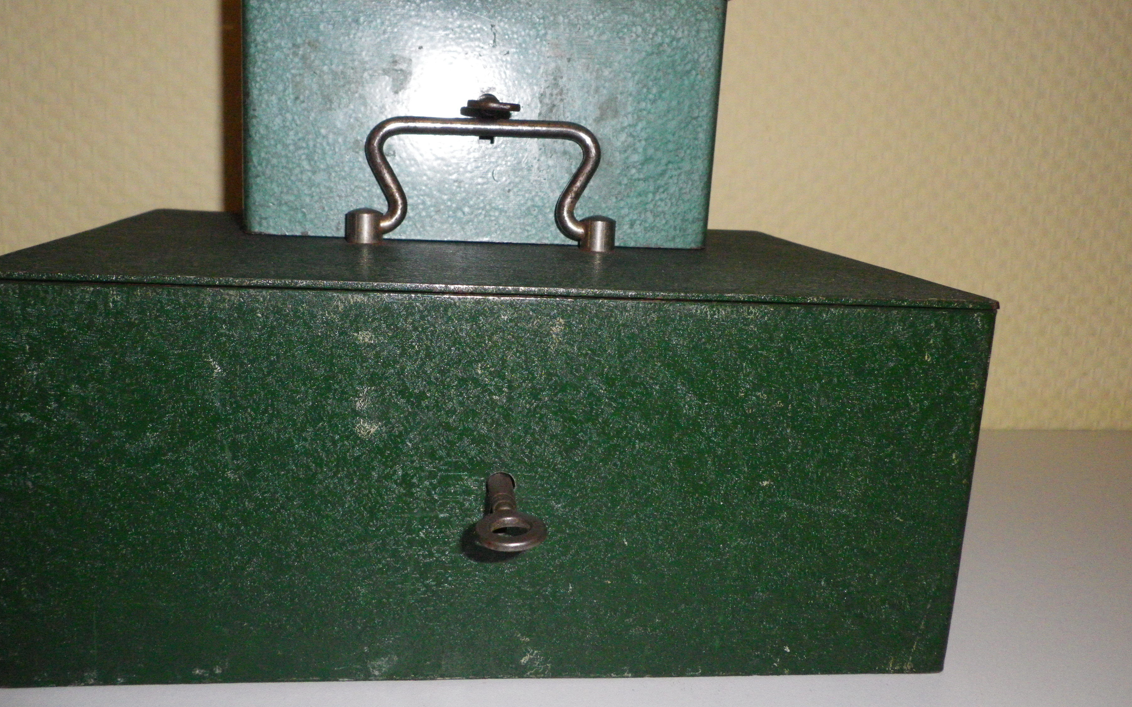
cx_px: 513
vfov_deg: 38.3
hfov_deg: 58.0
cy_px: 338
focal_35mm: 33
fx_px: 1018
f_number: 7
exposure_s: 1/60
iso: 400
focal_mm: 4.9
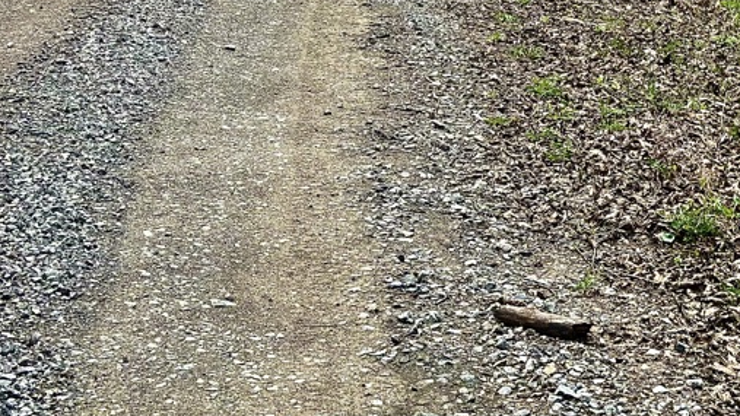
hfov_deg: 21.6
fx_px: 1942
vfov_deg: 11.6
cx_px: 385
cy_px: -250
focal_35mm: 99
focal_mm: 6.76
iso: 100
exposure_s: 1/1757
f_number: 1.78
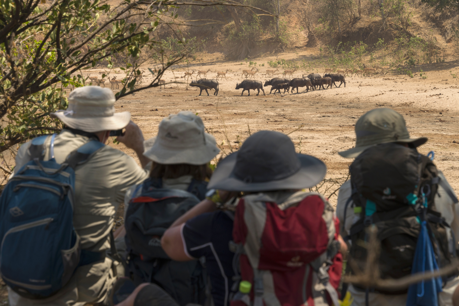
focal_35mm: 150
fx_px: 1912
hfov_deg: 13.7
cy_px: 153
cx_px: 230
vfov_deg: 9.1
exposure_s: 1/320
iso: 400
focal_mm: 150
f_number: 11
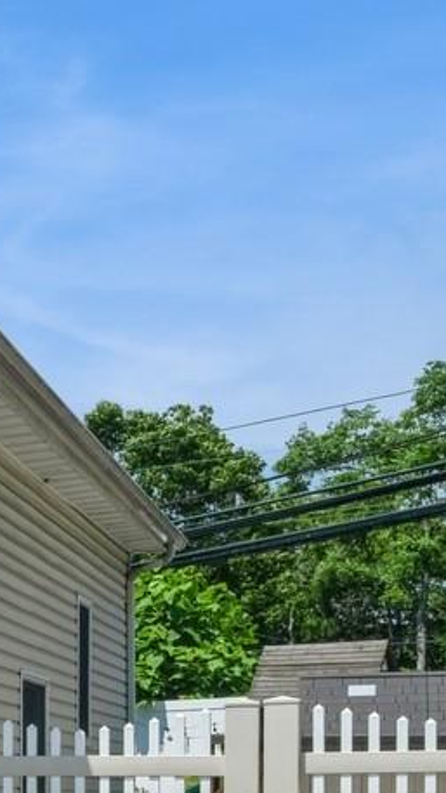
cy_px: 729
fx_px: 1850
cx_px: -857
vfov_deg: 23.5
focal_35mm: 88
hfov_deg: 10.3
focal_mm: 24
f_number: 11
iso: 400
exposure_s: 1/1250
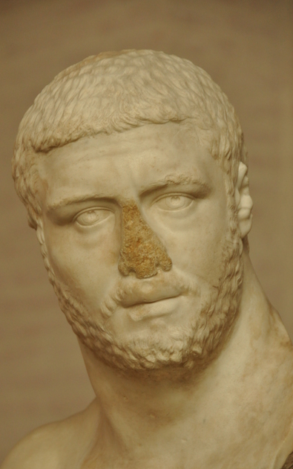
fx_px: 2450
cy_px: 240
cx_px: 131
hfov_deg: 6.8
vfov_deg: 10.9
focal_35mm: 192
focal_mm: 120
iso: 1000
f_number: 5.3
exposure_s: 1/30
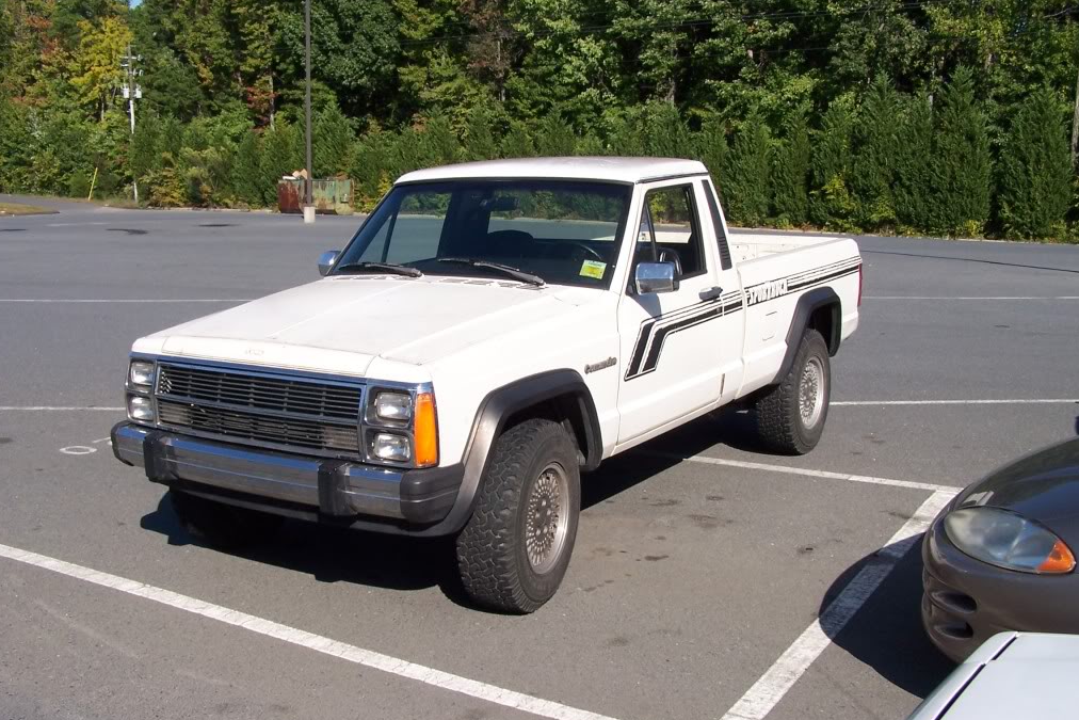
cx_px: 537
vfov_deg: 33.4
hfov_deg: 48.5
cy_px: 356
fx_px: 1199
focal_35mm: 40
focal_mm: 6.3
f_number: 5.6
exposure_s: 1/350
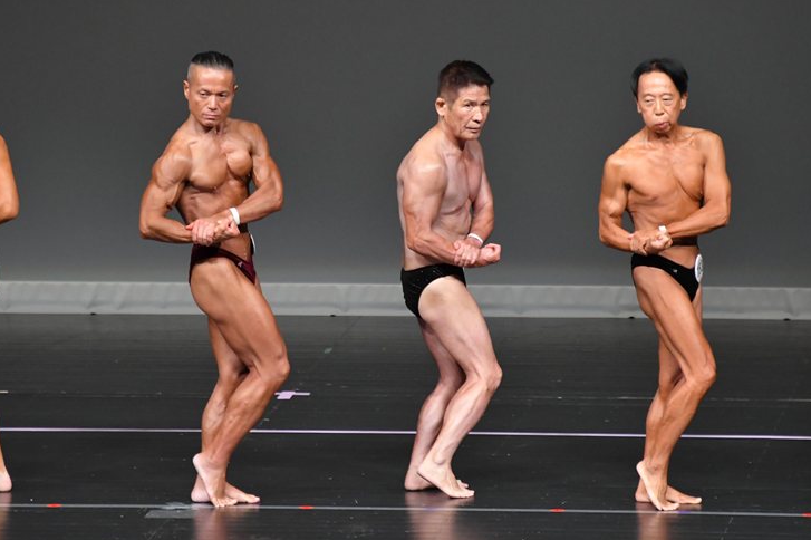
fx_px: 8286
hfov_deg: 5.6
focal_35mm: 368
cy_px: 268
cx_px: 409
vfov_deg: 3.7
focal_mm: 230
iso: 4000
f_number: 5.6
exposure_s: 1/400
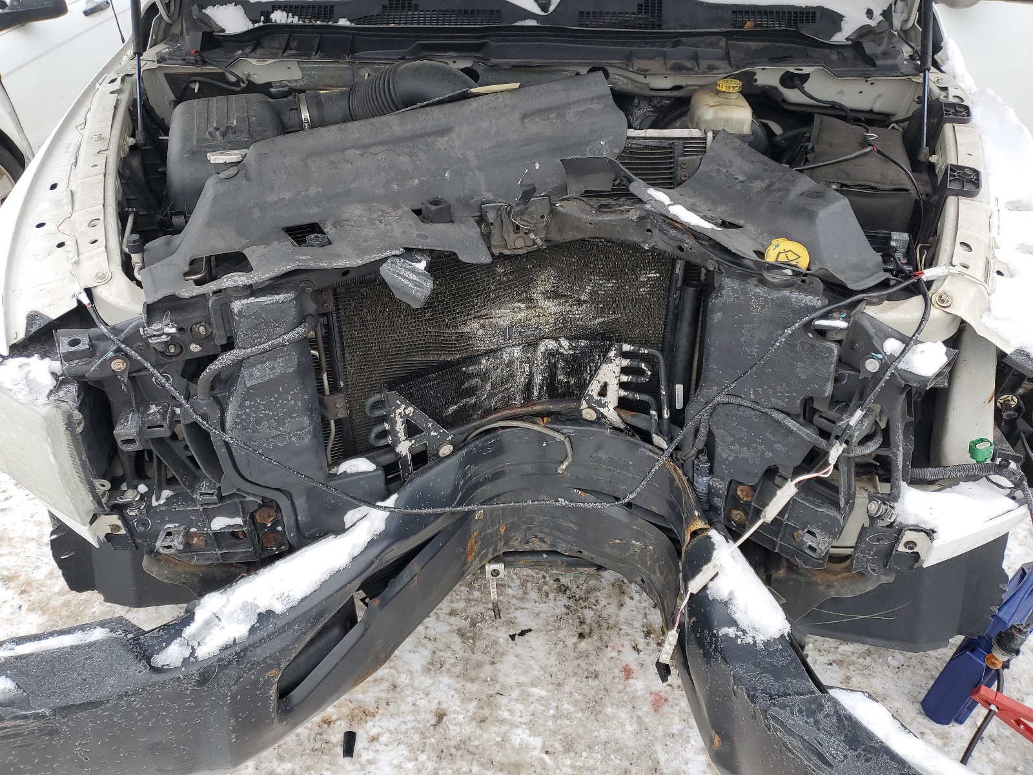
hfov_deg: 67.3
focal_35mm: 26
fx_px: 776
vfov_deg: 53.1
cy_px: 388
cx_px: 516
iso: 50
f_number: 1.5
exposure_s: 1/192
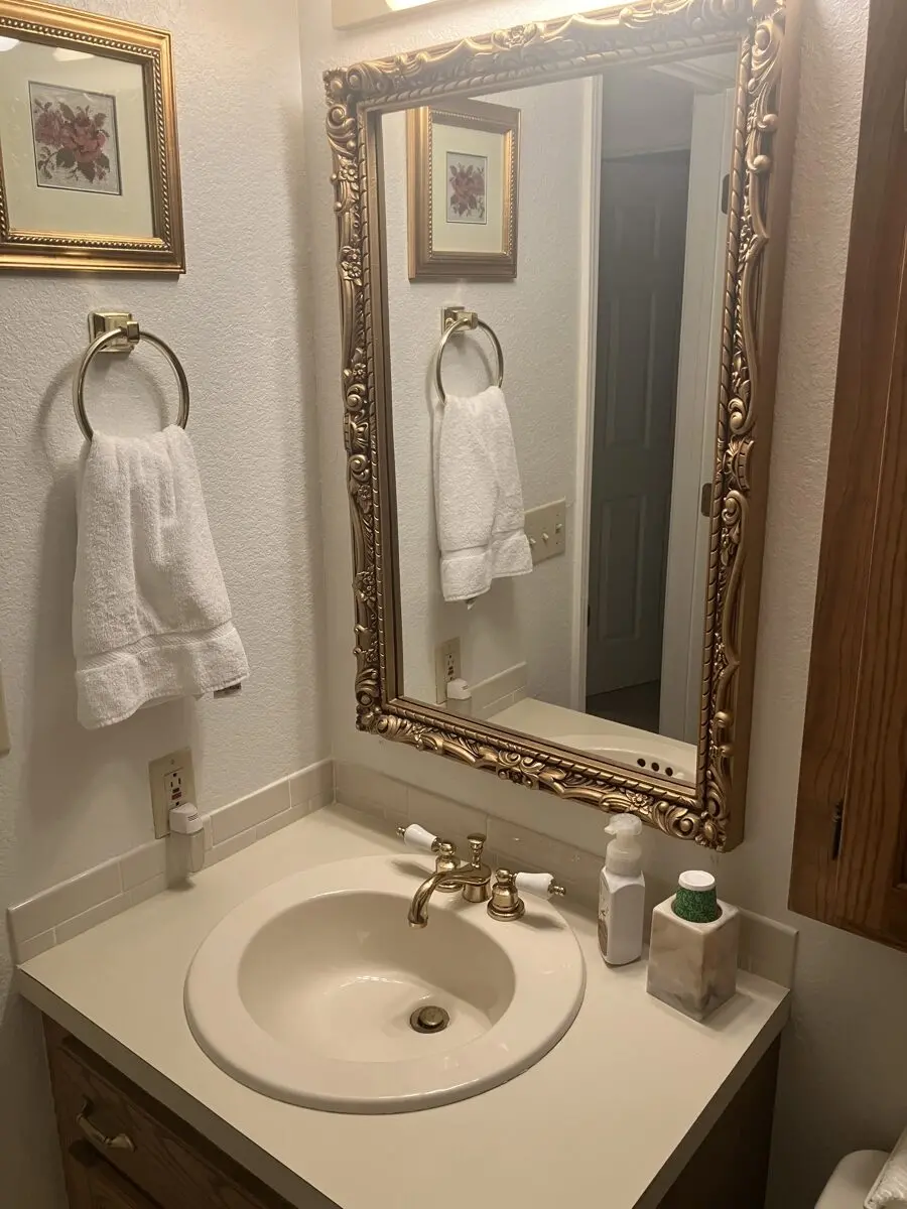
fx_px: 978
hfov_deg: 49.7
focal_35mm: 28
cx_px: 454
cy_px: 604
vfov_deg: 63.4
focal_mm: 3.99
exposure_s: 1/60
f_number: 1.8
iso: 64
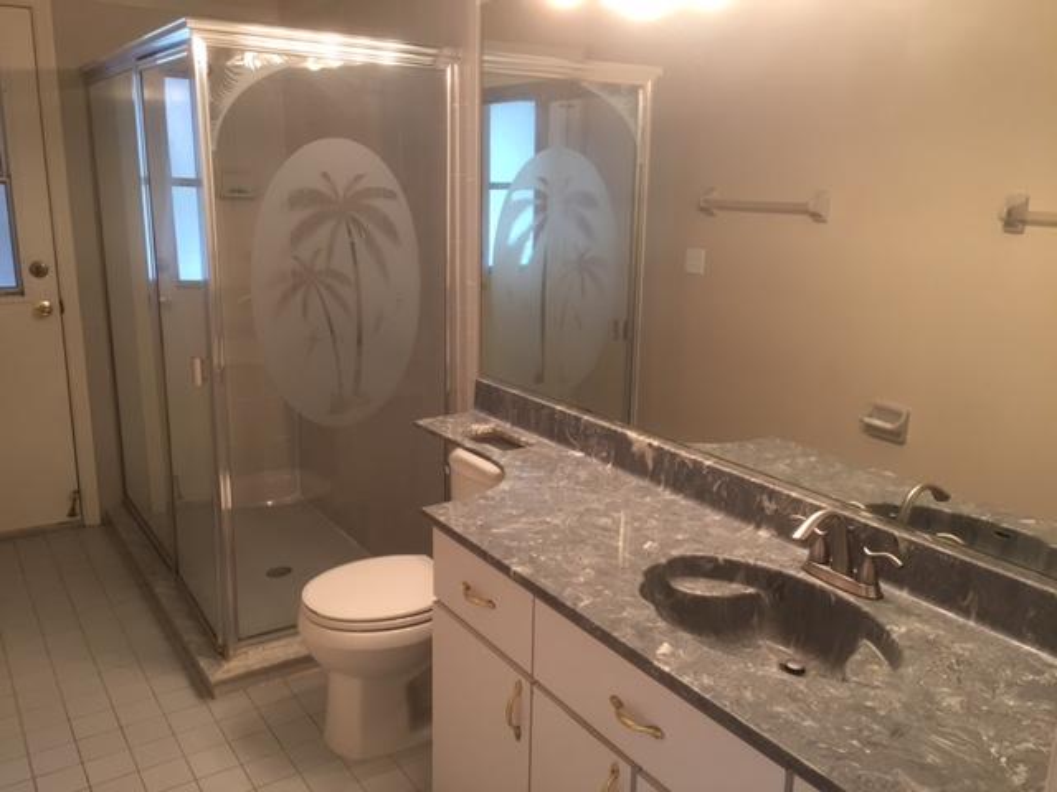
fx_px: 886
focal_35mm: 29
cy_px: 396
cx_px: 528
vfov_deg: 48.2
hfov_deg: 61.7
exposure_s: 1/33
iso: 80
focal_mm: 4.15
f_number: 2.2
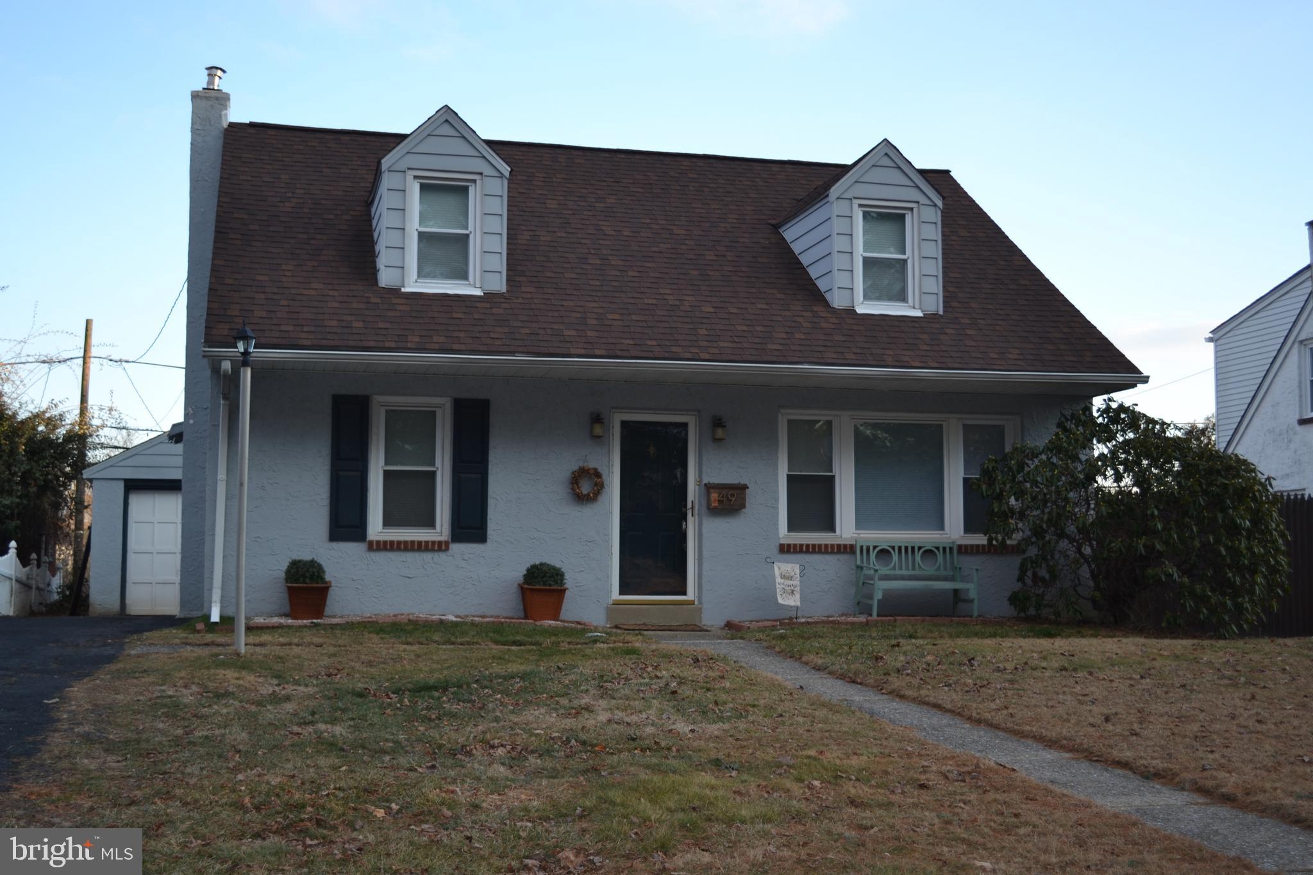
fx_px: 1532
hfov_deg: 46.4
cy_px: 438
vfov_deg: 31.9
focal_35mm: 42
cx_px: 656
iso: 100
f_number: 4.5
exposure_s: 1/125
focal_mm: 28
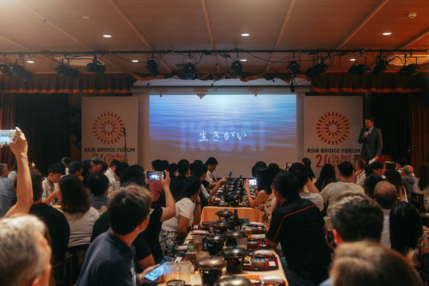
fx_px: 429
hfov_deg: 53.1
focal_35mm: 36
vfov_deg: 36.9
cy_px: 143
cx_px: 214
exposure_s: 1/80
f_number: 2.8
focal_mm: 24
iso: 1600
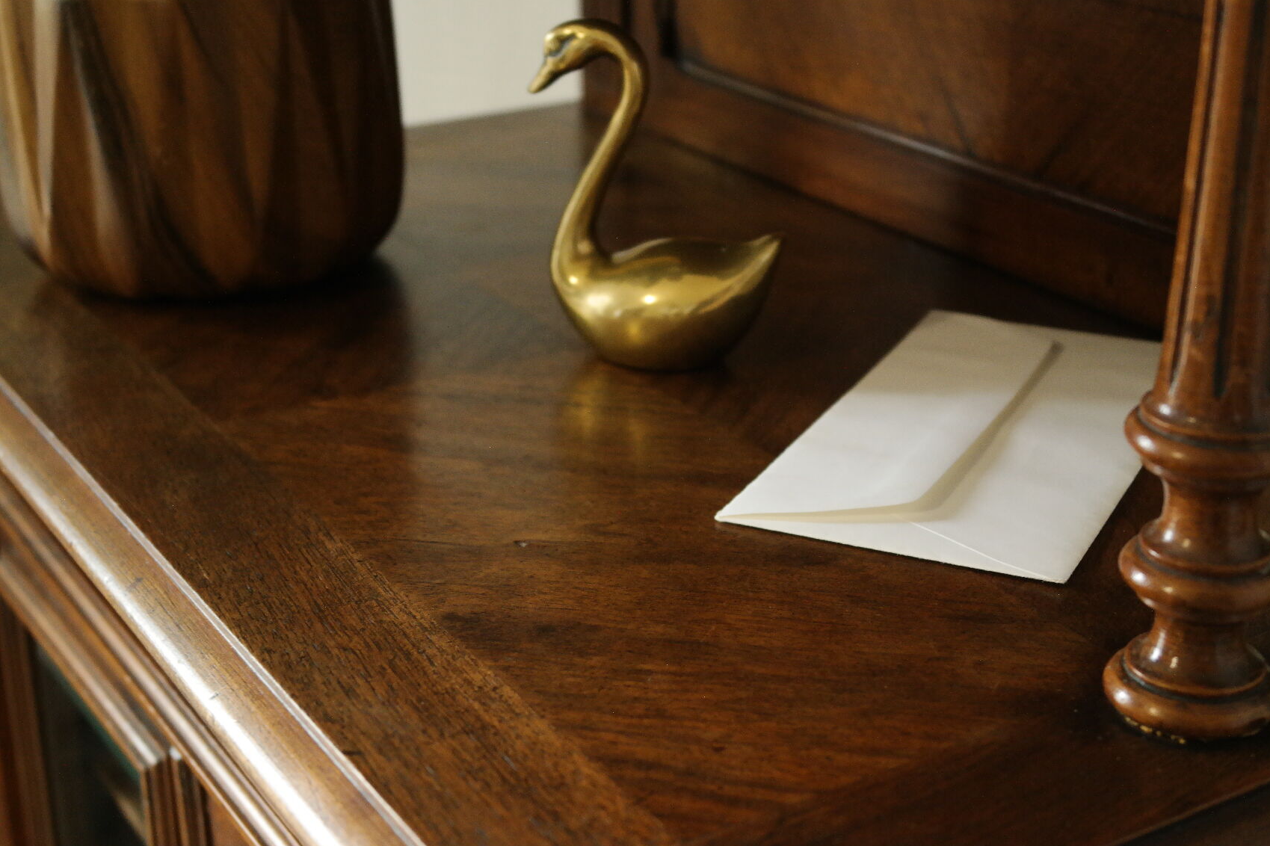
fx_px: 2081
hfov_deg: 33.9
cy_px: 420
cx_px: 645
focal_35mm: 59
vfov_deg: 23.0
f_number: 6.3
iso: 1600
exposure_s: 1/30
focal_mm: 38
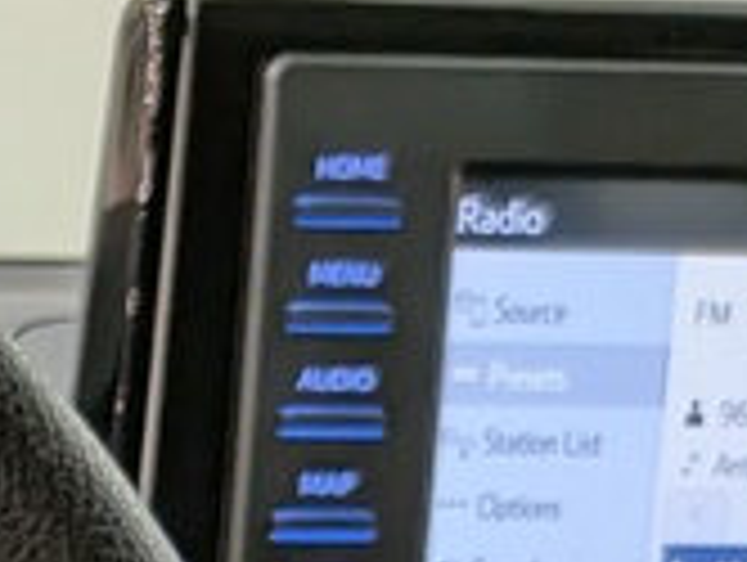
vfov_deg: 9.1
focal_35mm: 148
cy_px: 1331
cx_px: -1058
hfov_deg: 11.1
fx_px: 3198
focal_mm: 4.53
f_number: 1.7
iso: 43
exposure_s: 1/30
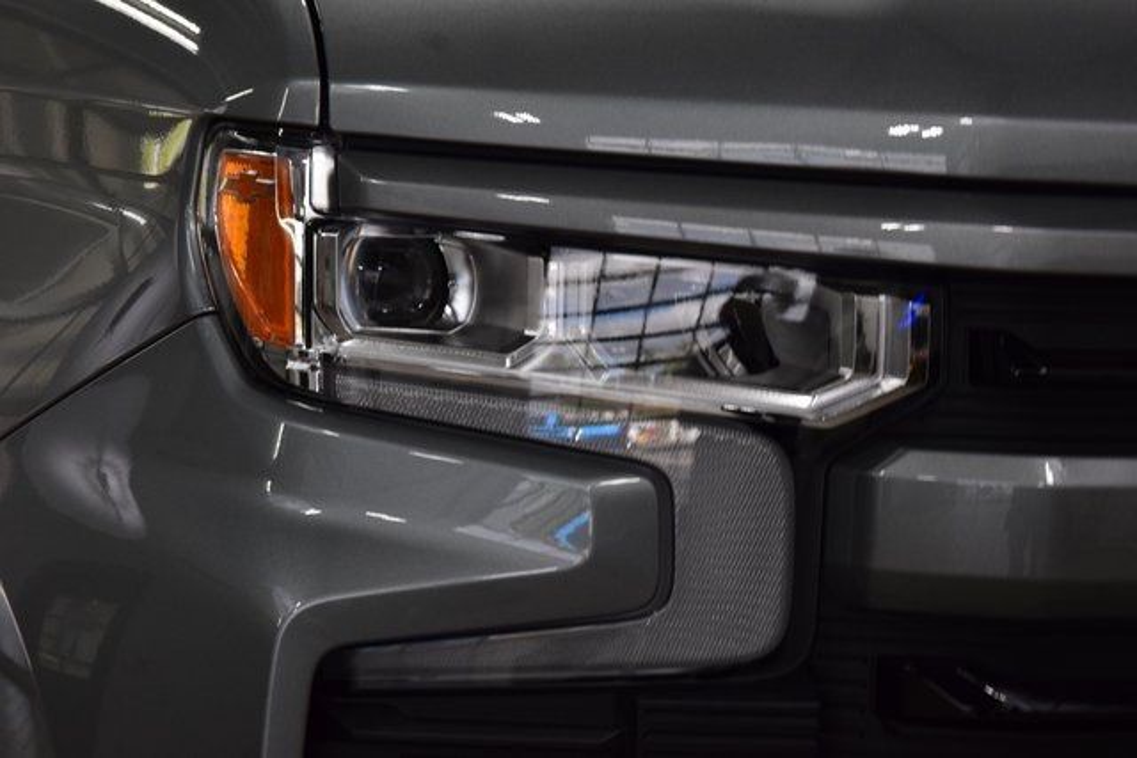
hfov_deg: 19.5
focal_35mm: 105
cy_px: 379
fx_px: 3317
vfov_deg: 13.0
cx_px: 568
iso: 1600
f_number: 9
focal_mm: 70
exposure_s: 1/125
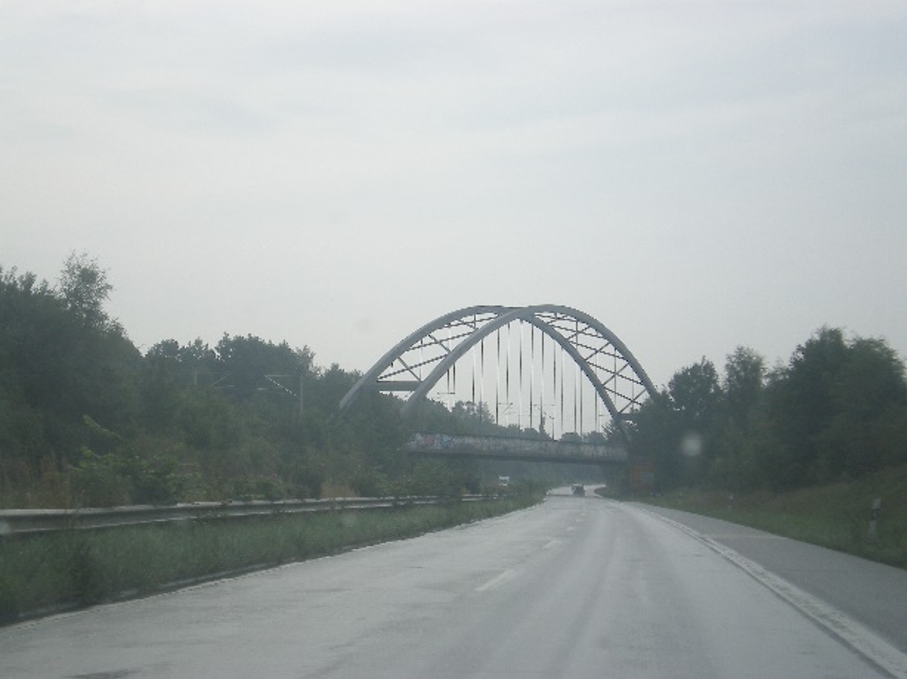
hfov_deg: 26.3
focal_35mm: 74
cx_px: 454
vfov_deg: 19.9
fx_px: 1938
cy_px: 340
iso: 64
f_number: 4.6
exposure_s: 1/250
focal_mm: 12.3
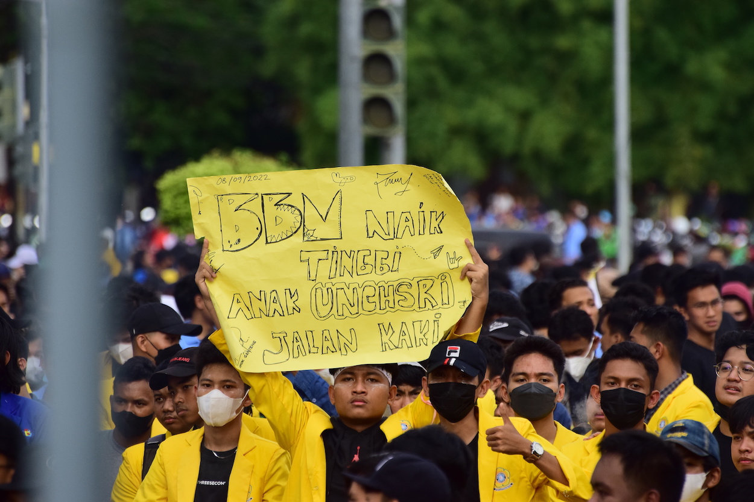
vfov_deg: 3.7
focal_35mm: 375
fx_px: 7853
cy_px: 251
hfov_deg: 5.5
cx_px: 377
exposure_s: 1/2000
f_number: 5.6
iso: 500
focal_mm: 250
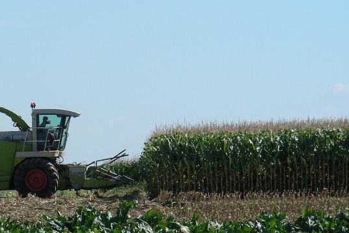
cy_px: 77
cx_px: 64
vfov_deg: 4.1
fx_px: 3237
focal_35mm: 334
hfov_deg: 6.2
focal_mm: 28.7
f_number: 4
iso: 50
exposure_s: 1/522
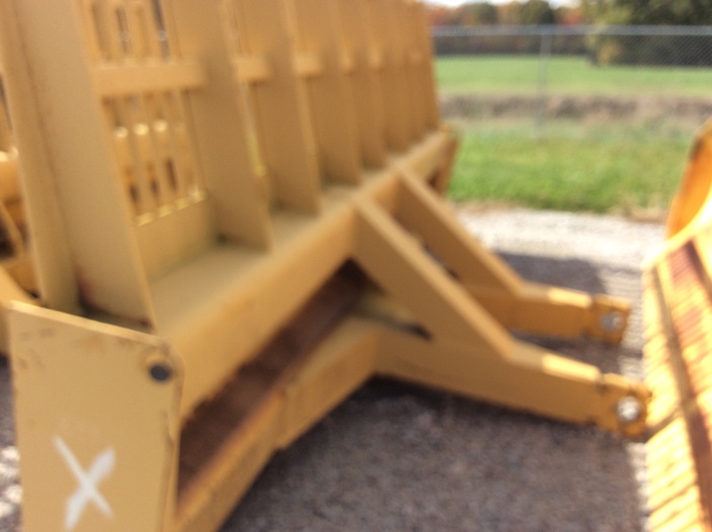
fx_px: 657
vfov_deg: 44.1
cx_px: 356
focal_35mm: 32
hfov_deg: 56.9
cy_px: 266
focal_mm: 3.3
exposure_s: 1/743
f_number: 2.4
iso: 32
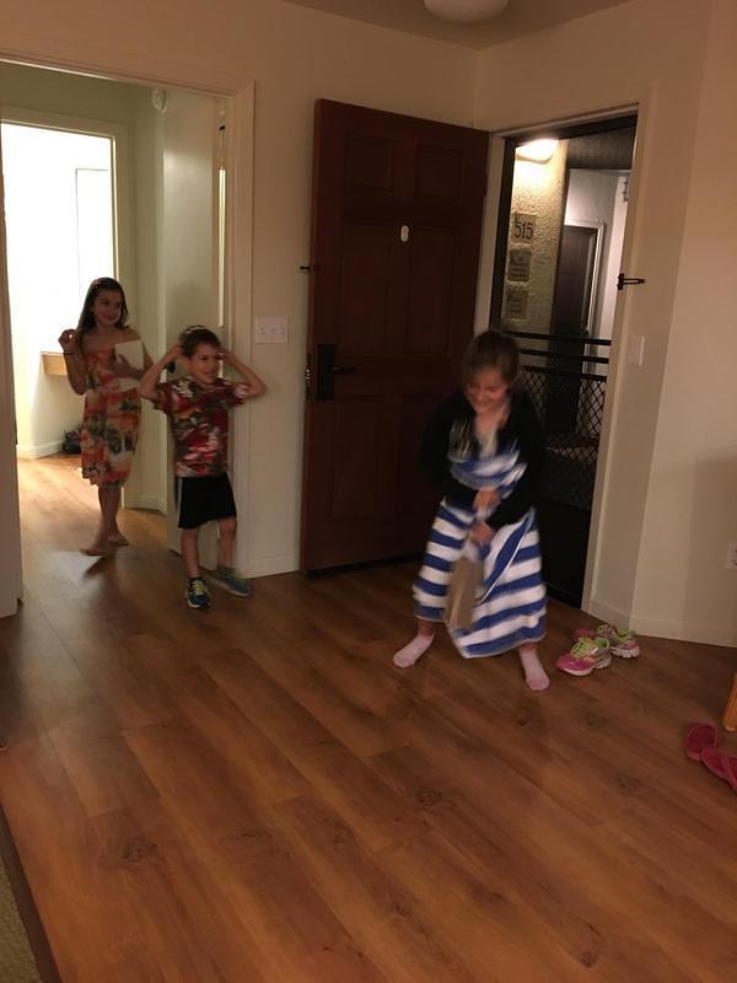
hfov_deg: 48.2
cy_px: 492
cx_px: 368
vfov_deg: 61.7
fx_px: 823
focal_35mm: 29
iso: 400
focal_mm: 4.15
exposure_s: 1/15
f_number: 2.2
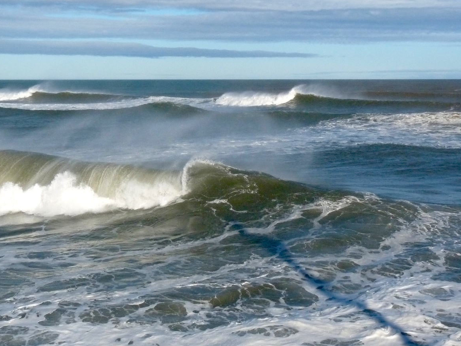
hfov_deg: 31.2
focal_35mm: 62
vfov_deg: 23.6
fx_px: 826
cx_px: 221
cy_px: 149
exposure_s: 1/1600
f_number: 8
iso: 400
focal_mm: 8
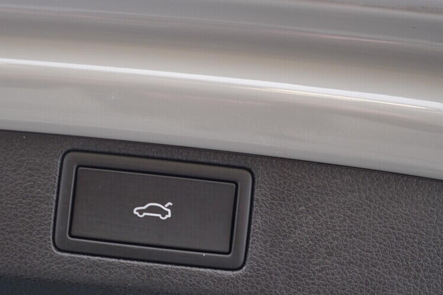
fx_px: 603
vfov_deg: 27.5
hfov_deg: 39.9
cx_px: 152
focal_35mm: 49
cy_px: 183
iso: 200
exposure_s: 1/40
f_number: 2.8
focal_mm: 24
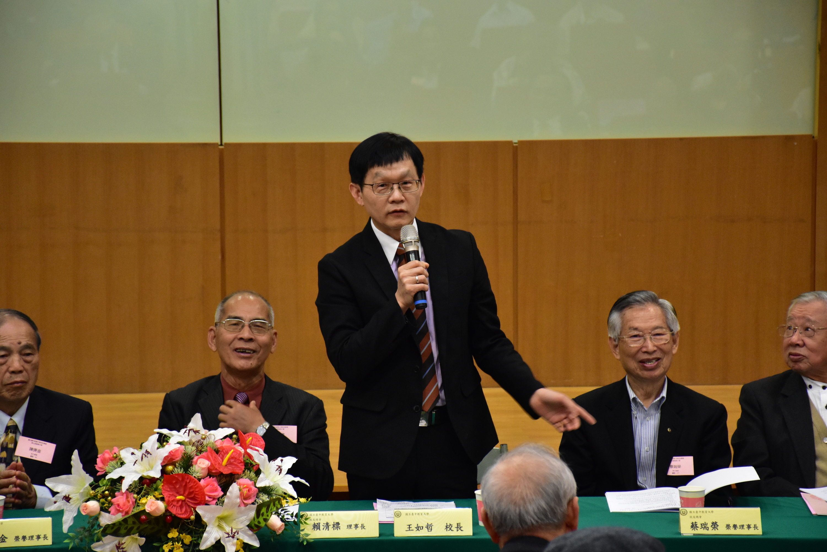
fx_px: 3618
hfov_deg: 13.0
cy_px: 276
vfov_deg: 8.7
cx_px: 414
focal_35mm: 158
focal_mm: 105
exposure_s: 1/60
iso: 2500
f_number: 5.6
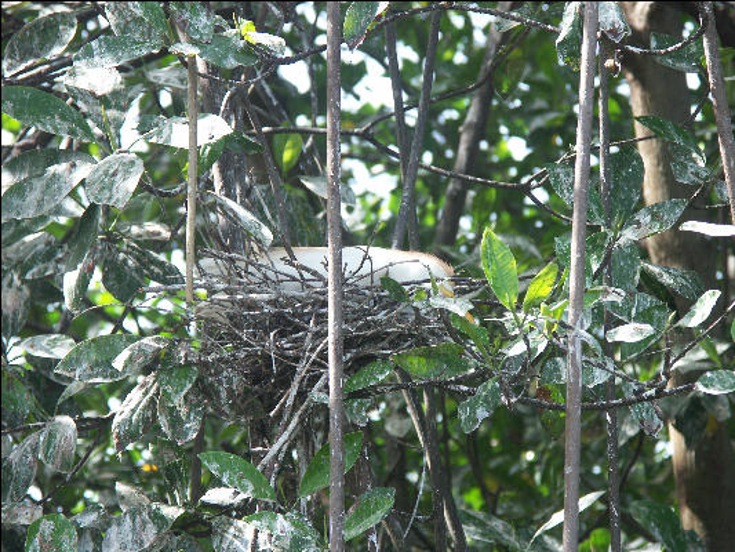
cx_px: 368
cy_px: 276
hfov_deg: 9.9
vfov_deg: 7.5
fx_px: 4226
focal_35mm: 199
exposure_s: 1/200
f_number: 3.5
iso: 100
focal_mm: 50.27
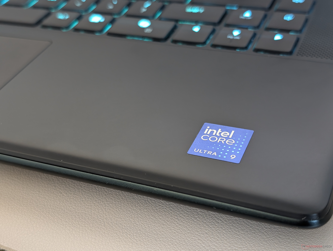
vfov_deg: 29.7
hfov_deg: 38.9
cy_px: 126
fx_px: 472
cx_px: 166
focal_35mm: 49
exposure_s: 1/23.8
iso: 192
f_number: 1.68
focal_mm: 6.9
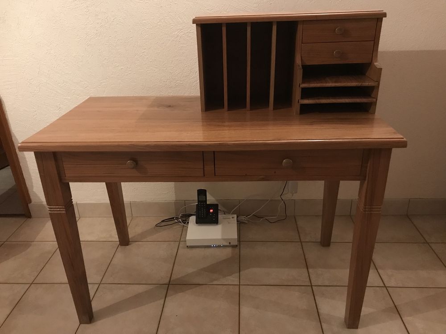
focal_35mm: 28
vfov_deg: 49.7
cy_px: 167
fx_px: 361
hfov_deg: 63.4
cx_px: 223
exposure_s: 1/5
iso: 100
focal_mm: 3.99
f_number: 1.8
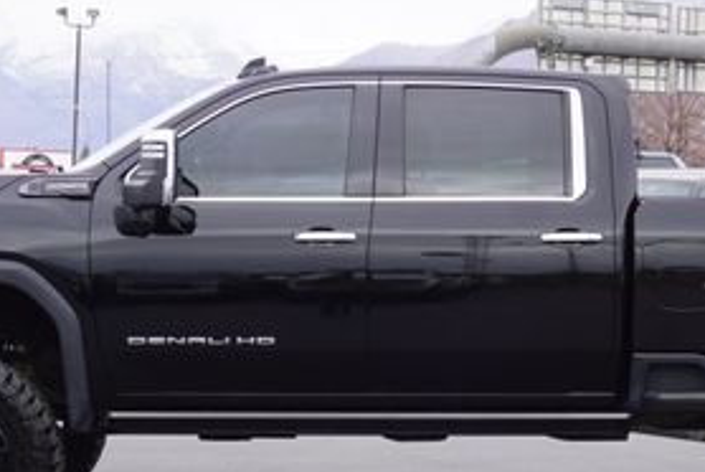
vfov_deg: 12.8
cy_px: 355
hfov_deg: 19.0
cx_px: 462
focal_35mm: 107
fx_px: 2101
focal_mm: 31
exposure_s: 1/100
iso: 100
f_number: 6.3
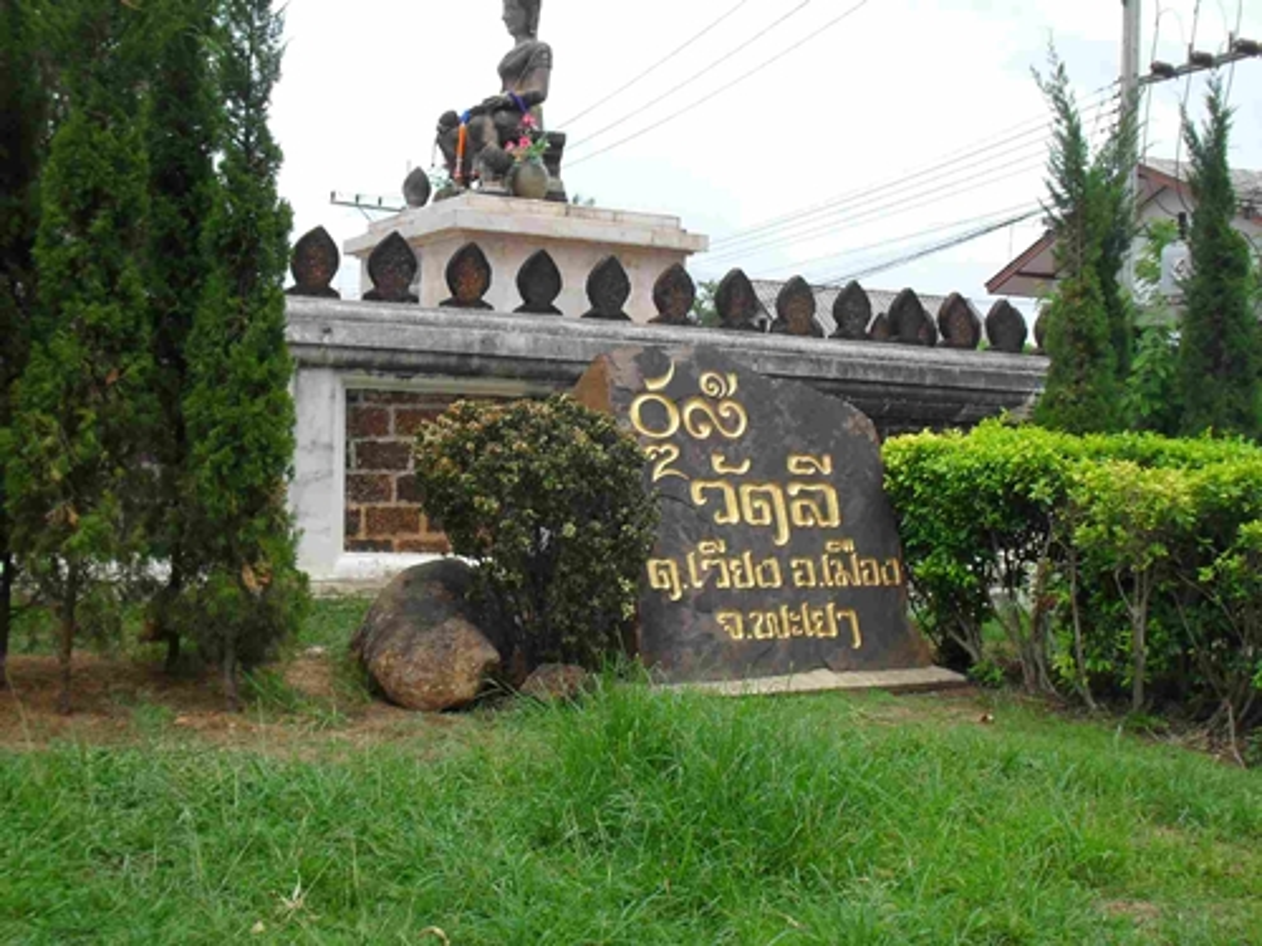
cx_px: 631
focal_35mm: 38
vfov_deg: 37.7
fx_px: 1385
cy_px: 473
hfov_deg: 49.0
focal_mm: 6.3
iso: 80
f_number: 8.3
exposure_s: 1/90
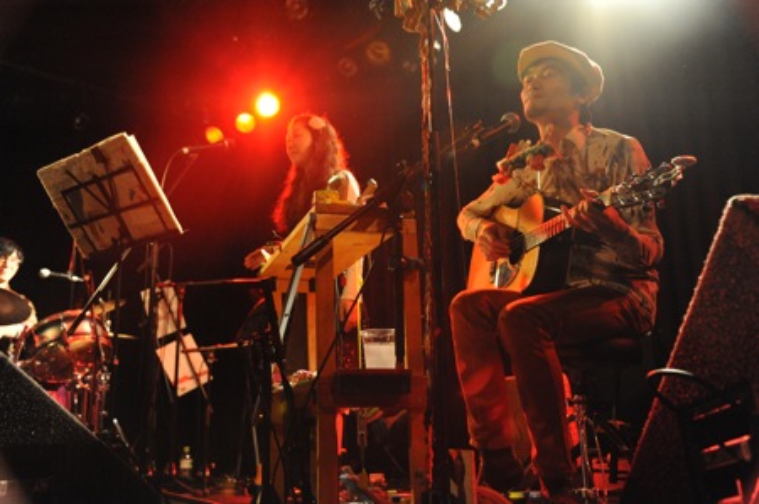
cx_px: 380
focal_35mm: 38
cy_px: 252
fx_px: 800
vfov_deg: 35.0
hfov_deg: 50.7
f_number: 4.5
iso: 6400
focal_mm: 38
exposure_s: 1/250
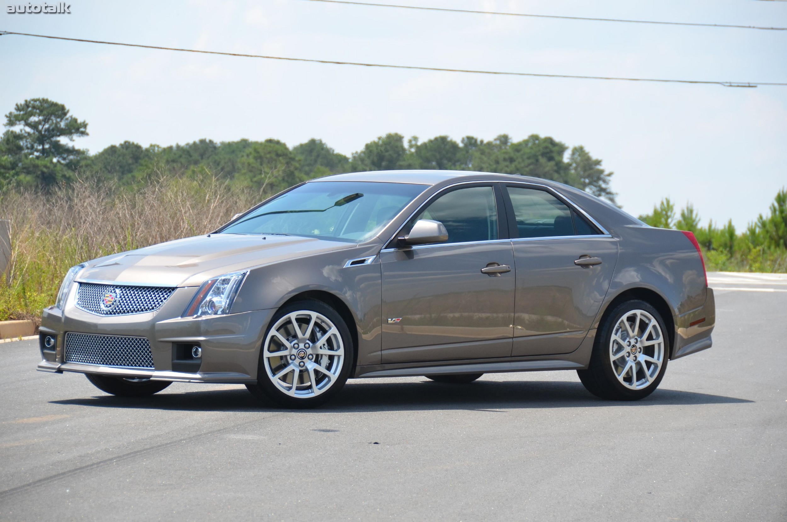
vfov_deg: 8.7
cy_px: 261
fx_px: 3436
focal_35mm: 158
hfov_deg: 13.1
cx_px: 394
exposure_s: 1/1250
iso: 400
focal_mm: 105
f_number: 5.3
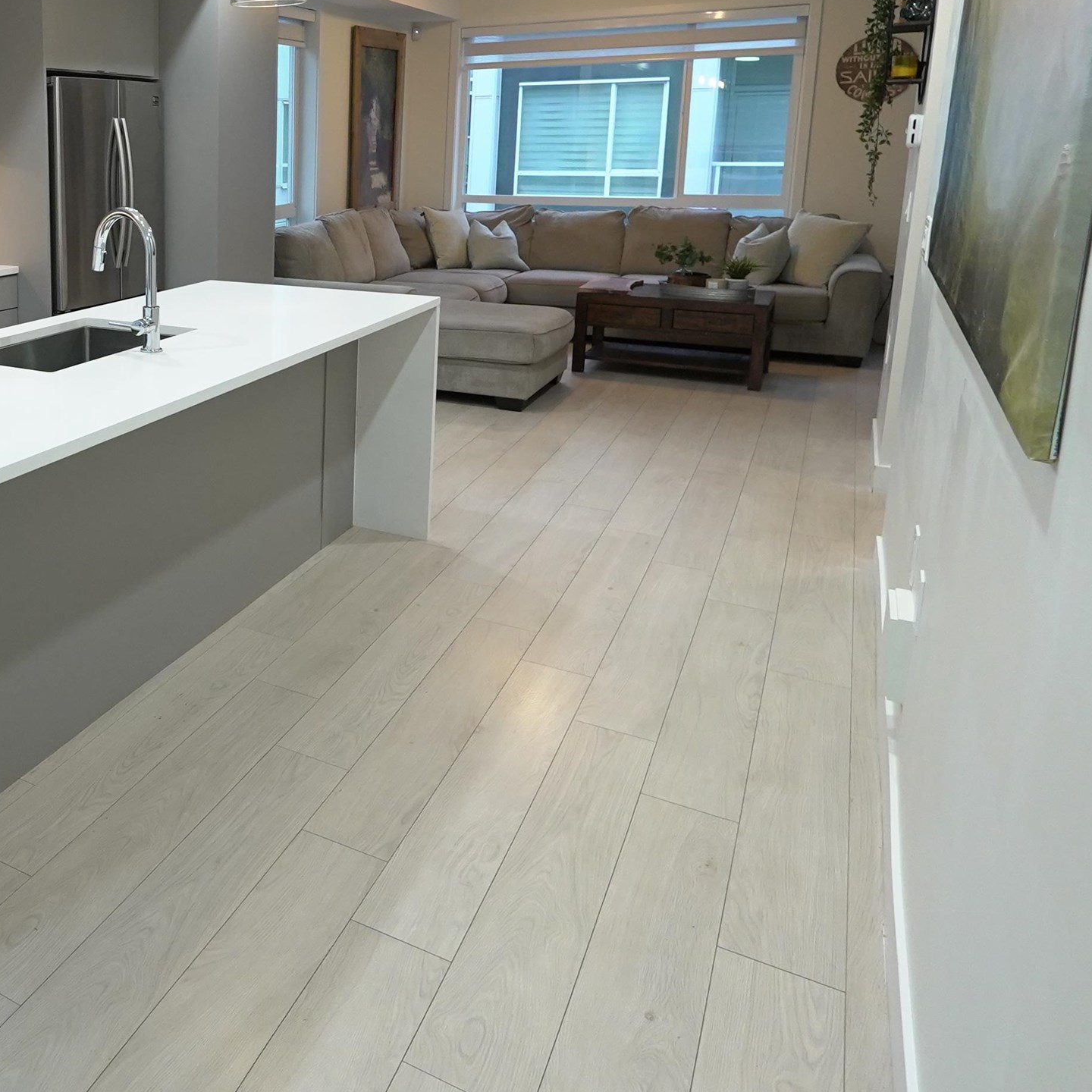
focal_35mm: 29
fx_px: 1035
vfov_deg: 54.0
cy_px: 328
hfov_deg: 48.2
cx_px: 58
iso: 1600
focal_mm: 11
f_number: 4
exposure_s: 1/80
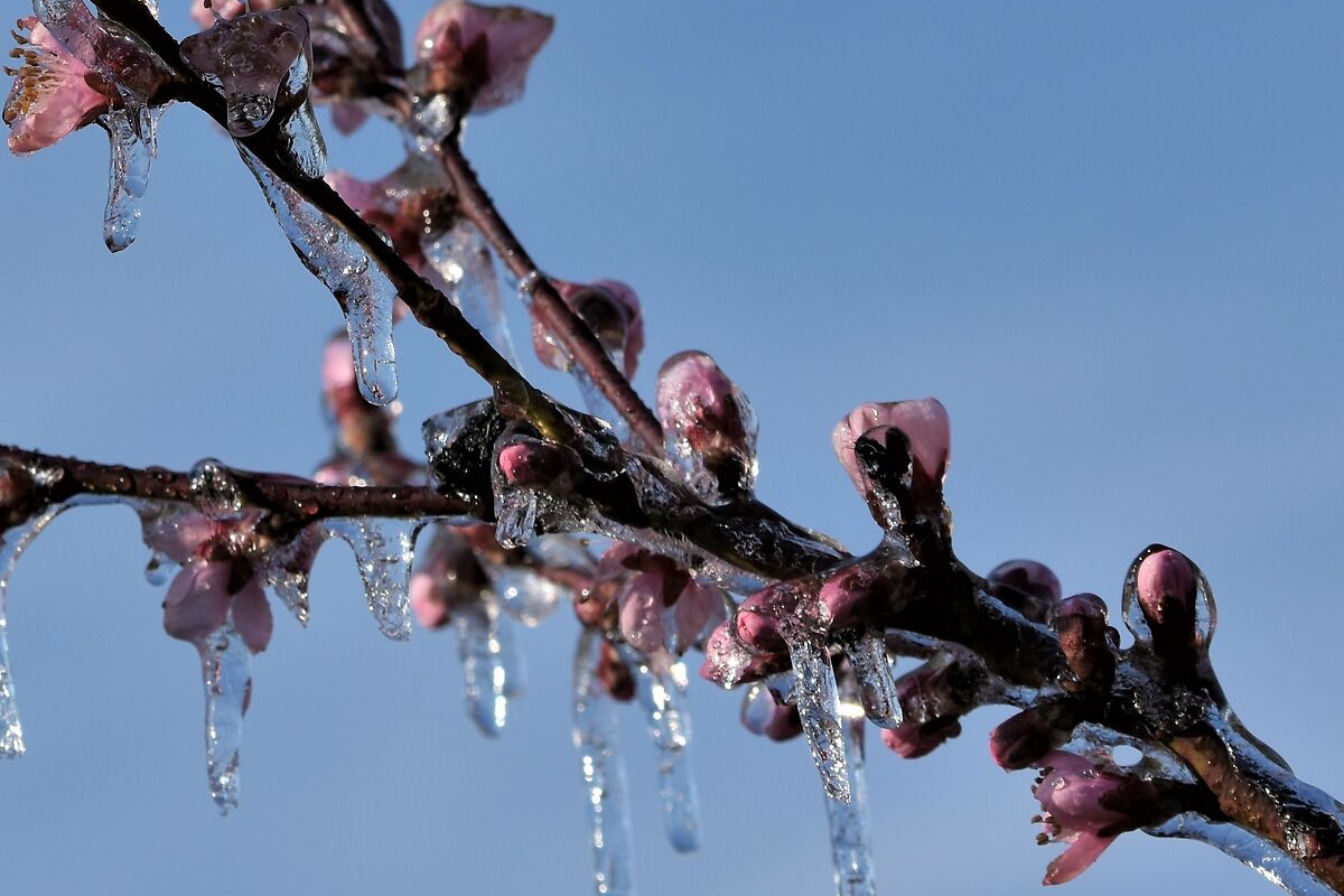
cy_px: 76
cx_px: 385
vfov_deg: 4.6
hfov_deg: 6.9
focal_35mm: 300
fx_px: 11199
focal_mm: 100
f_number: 8
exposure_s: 1/800
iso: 250
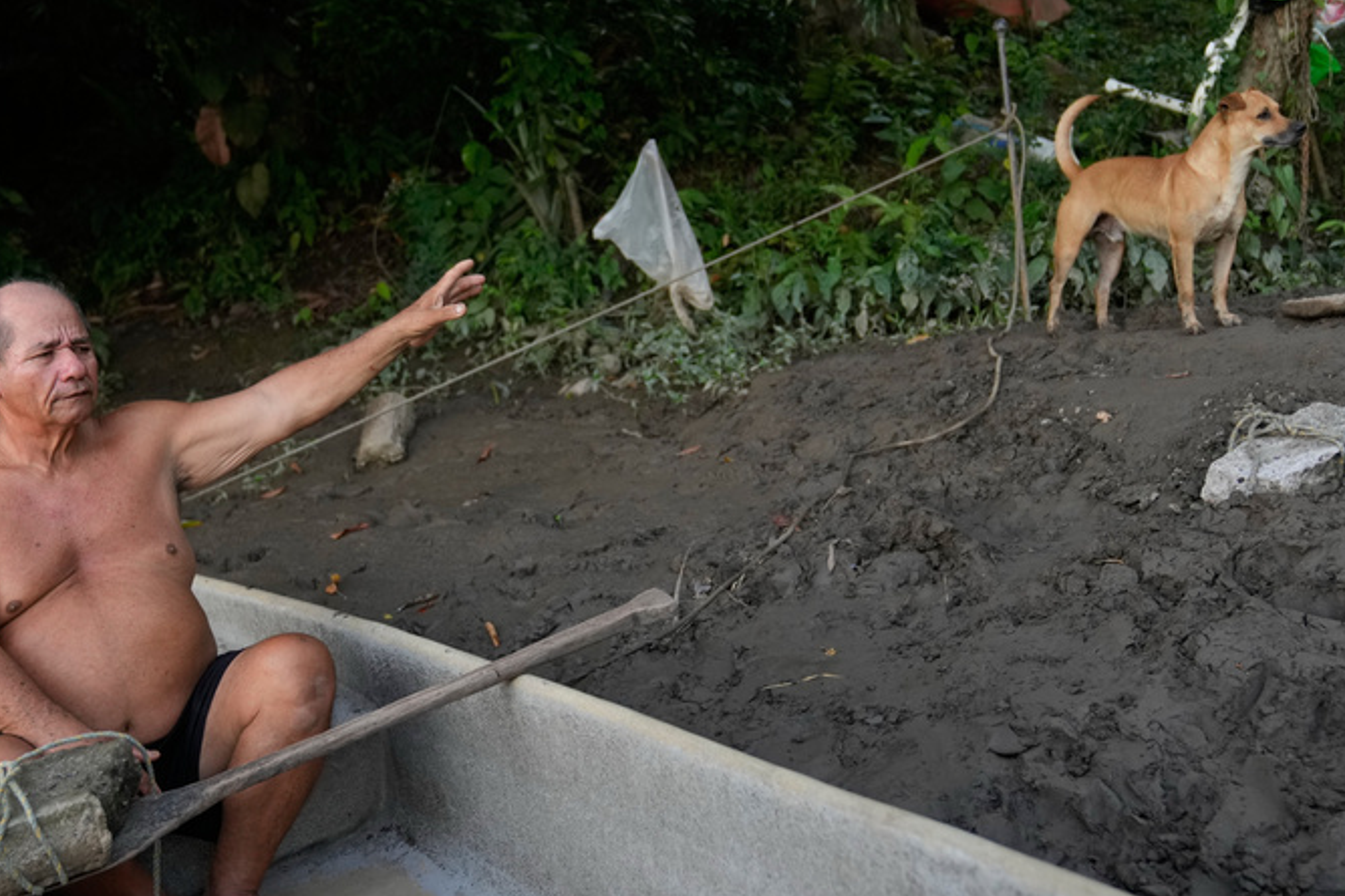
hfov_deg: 42.5
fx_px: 1718
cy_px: 429
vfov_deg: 29.2
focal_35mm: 46
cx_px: 521
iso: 800
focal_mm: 30
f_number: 2.8
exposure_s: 1/800
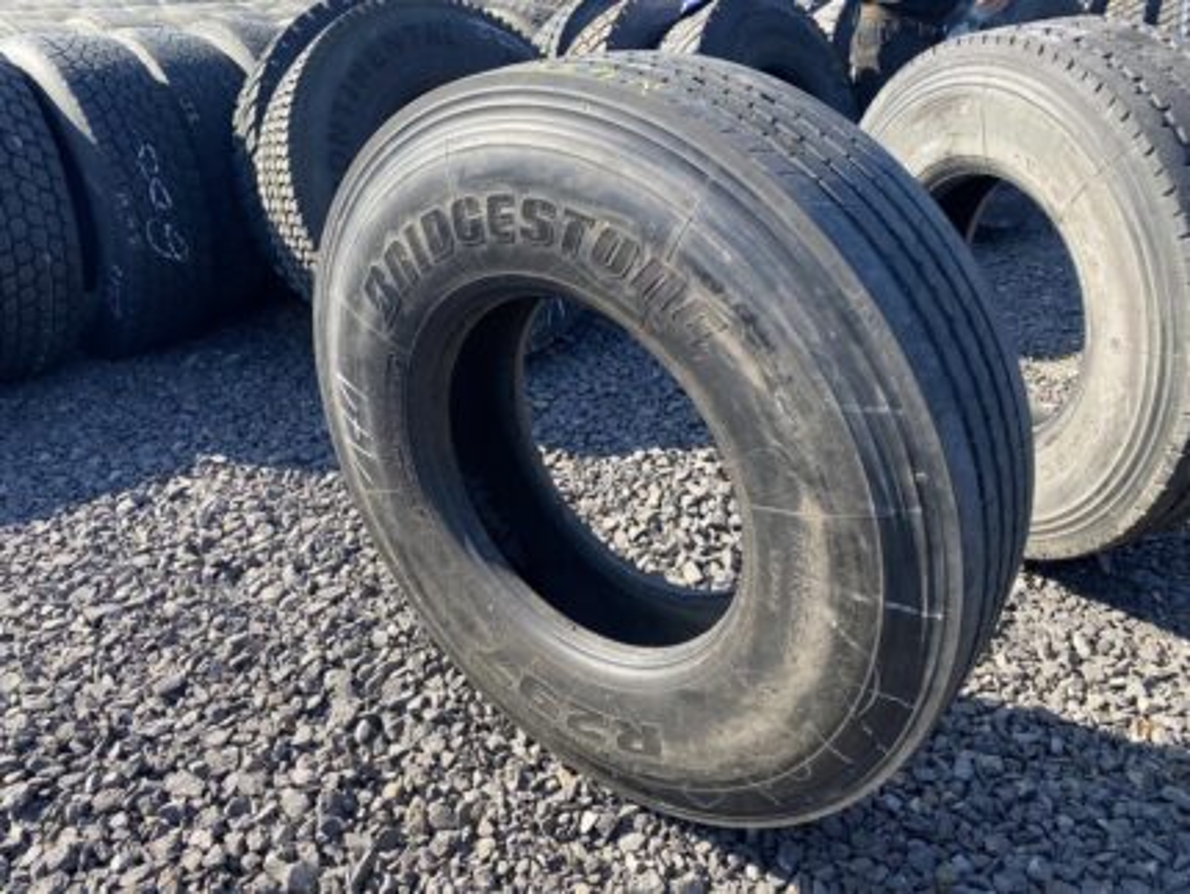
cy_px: 447
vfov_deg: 53.1
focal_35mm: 26
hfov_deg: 67.3
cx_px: 595
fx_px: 894
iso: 32
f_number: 1.8
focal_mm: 4.25
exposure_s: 1/571
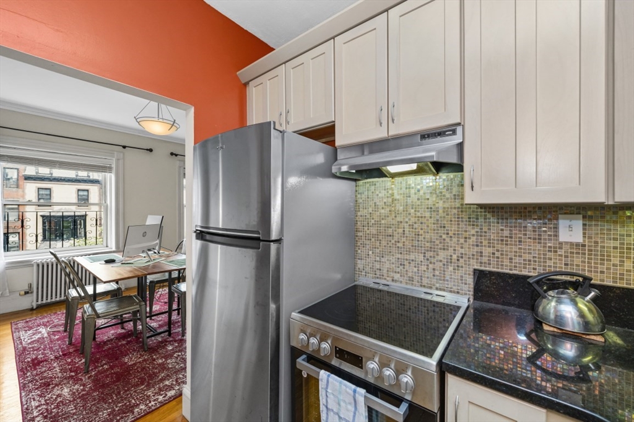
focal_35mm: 14
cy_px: 211
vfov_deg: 81.1
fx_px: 246
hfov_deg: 104.3
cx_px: 317
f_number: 5.6
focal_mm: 14
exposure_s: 1/125
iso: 800
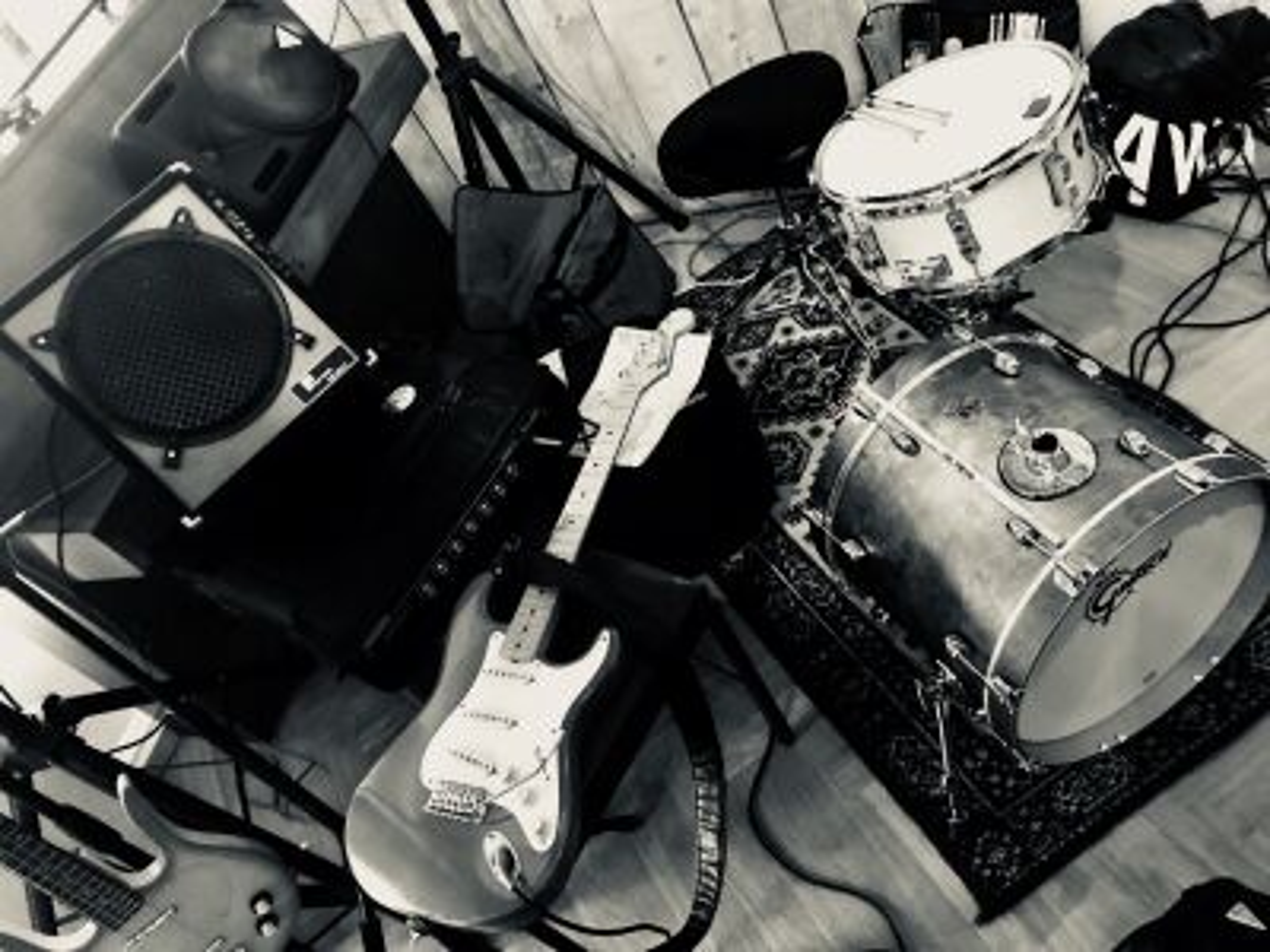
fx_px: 1027
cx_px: 635
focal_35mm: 28
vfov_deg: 49.7
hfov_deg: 63.4
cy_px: 476
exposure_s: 1/4
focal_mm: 3.99
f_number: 1.8
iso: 100
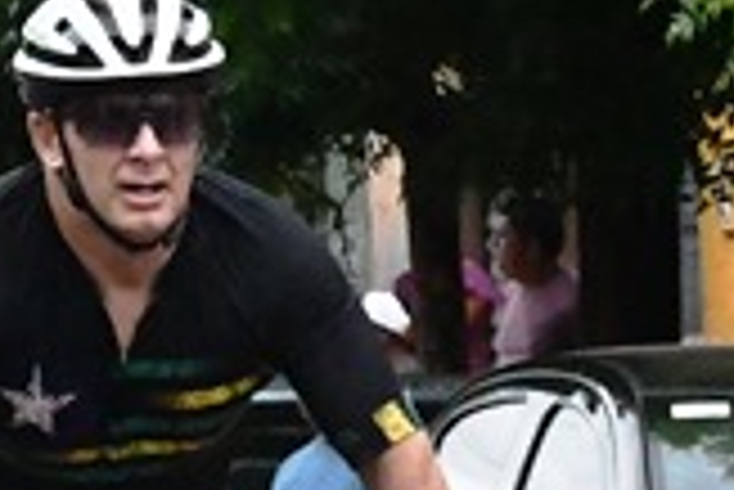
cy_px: 1158
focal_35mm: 527
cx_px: 1139
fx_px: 10754
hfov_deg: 3.9
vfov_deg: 2.6
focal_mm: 56
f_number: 14
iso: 8000
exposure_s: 1/3200
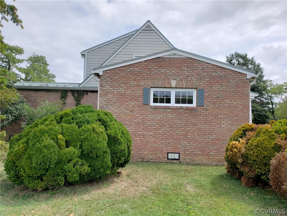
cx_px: 144
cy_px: 108
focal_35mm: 26
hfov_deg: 67.3
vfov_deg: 53.1
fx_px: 216
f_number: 2.4
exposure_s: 1/594
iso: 50
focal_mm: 4.3
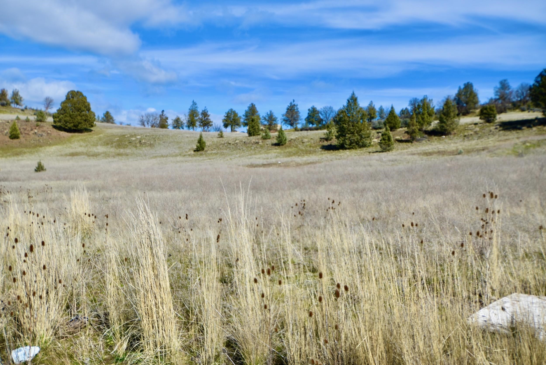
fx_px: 546
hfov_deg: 53.1
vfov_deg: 36.9
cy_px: 182
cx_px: 273
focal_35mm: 36
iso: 100
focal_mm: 24
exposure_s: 1/320
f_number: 9
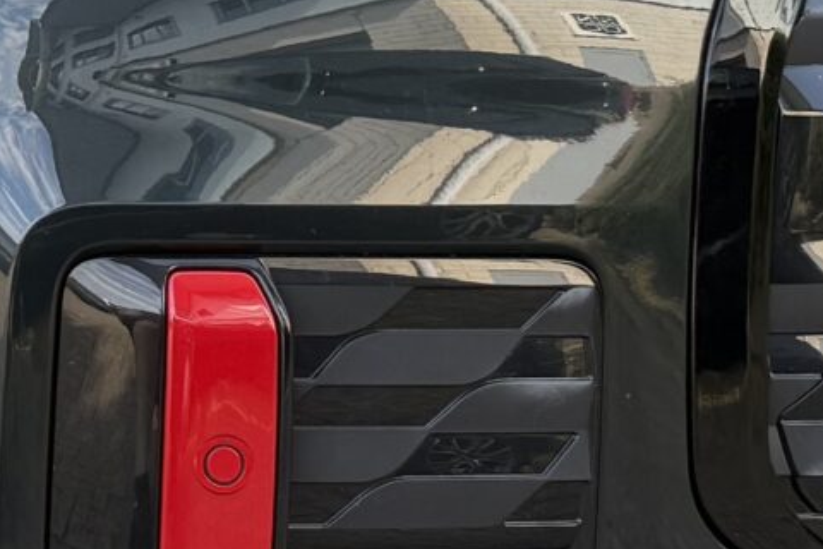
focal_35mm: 133
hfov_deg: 14.5
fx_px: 3040
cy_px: 130
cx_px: -386
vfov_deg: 10.3
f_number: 1.78
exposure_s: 1/575
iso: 100
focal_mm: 6.76
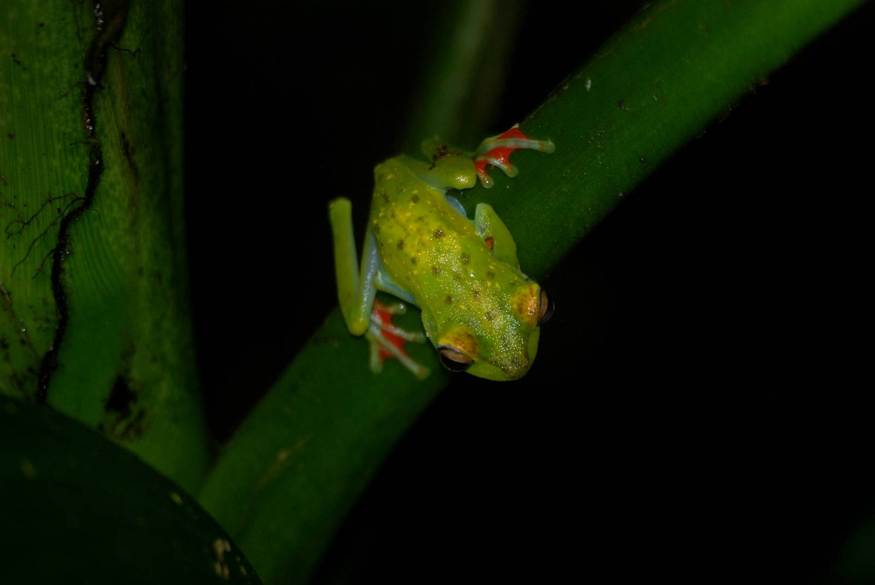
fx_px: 10950
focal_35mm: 450
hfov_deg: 4.6
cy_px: 292
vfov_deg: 3.1
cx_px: 438
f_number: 5.6
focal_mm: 300
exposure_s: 1/60
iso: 400
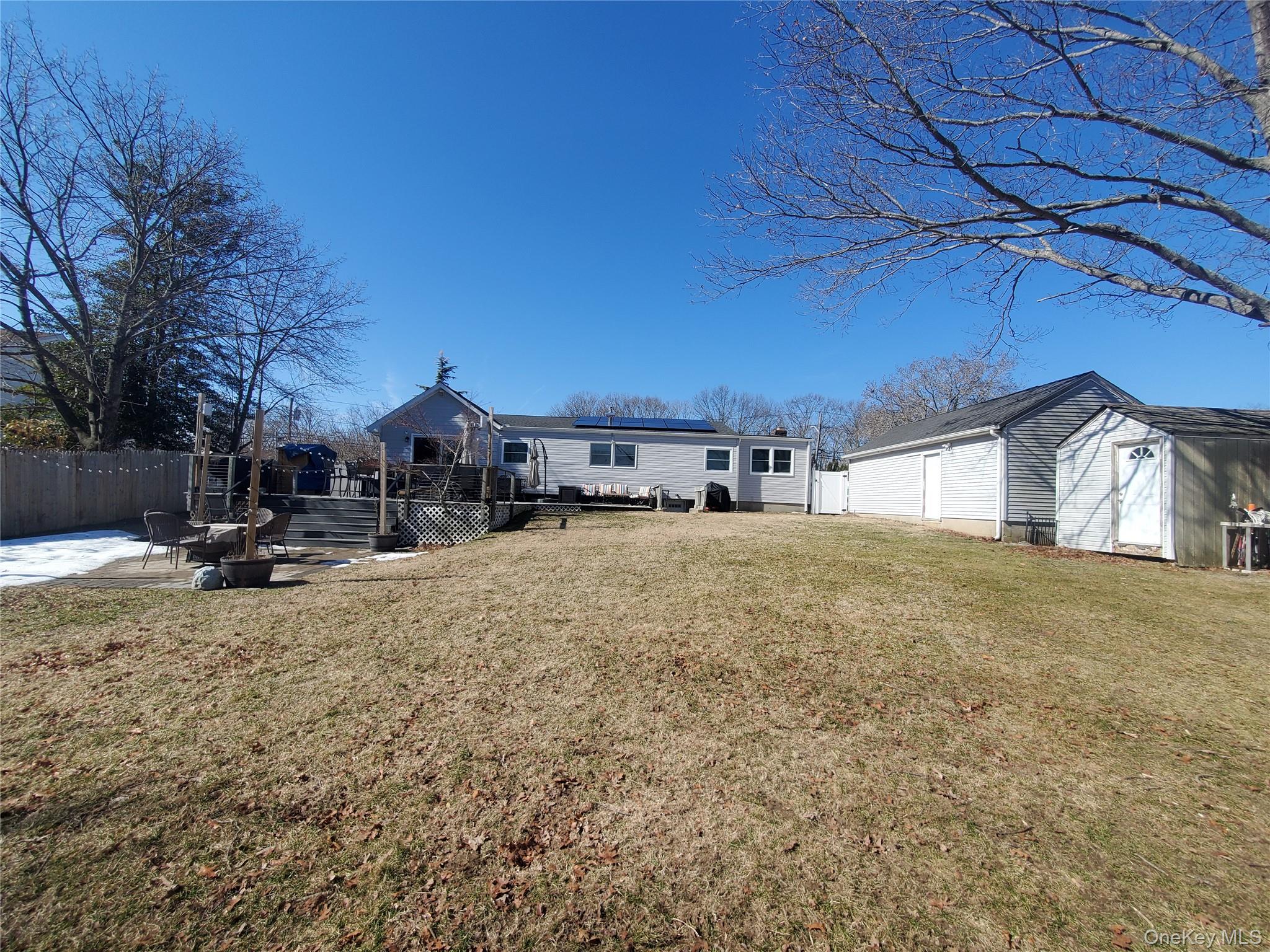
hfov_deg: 106.2
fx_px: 477
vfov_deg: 89.9
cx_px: 635
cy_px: 476
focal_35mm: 13
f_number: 2.2
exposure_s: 1/917
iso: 50
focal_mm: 1.8
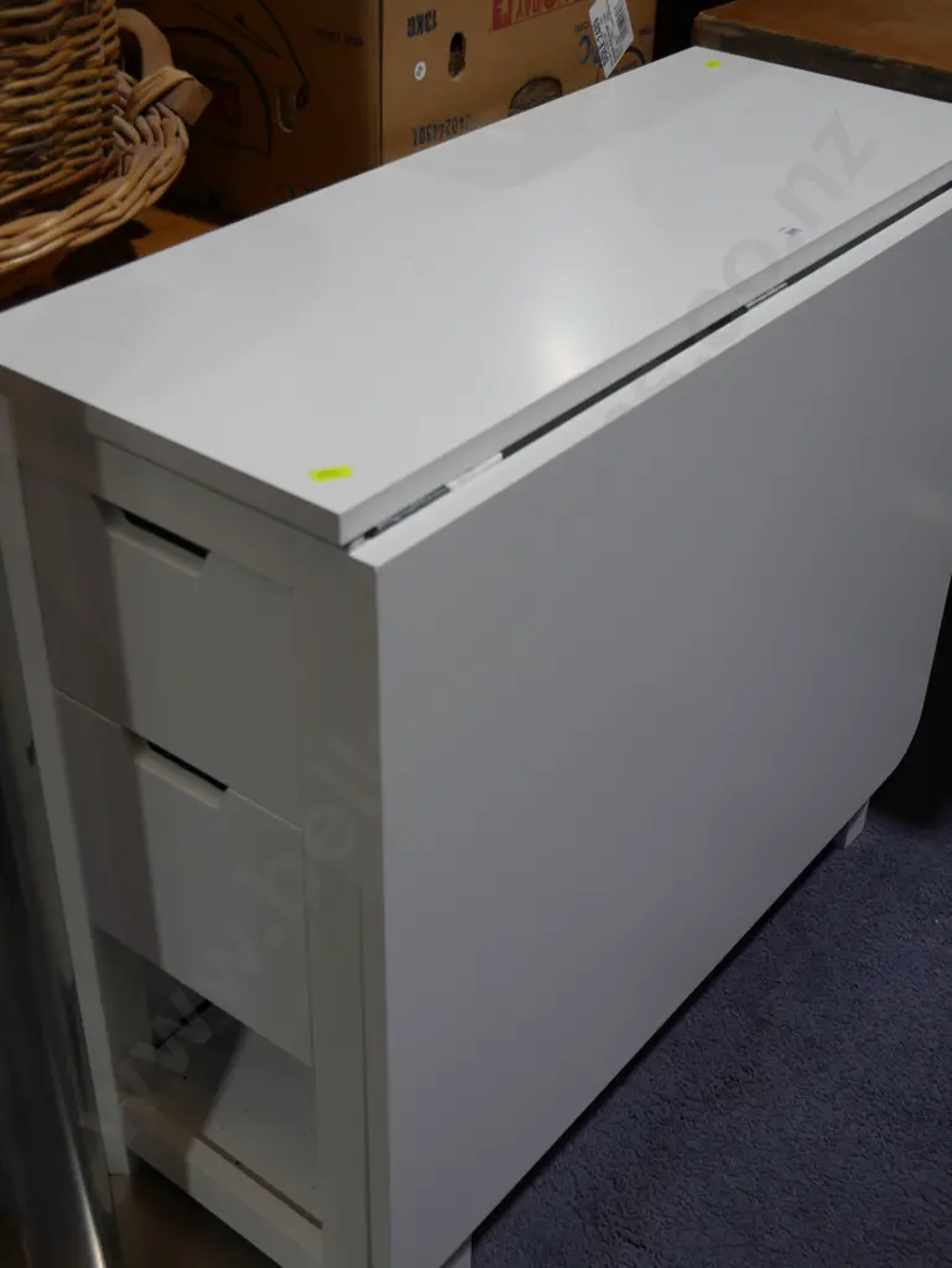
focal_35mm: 44
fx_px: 1612
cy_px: 634
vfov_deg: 42.9
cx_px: 476
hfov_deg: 32.9
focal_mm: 22
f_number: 4.7
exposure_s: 1/100
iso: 200
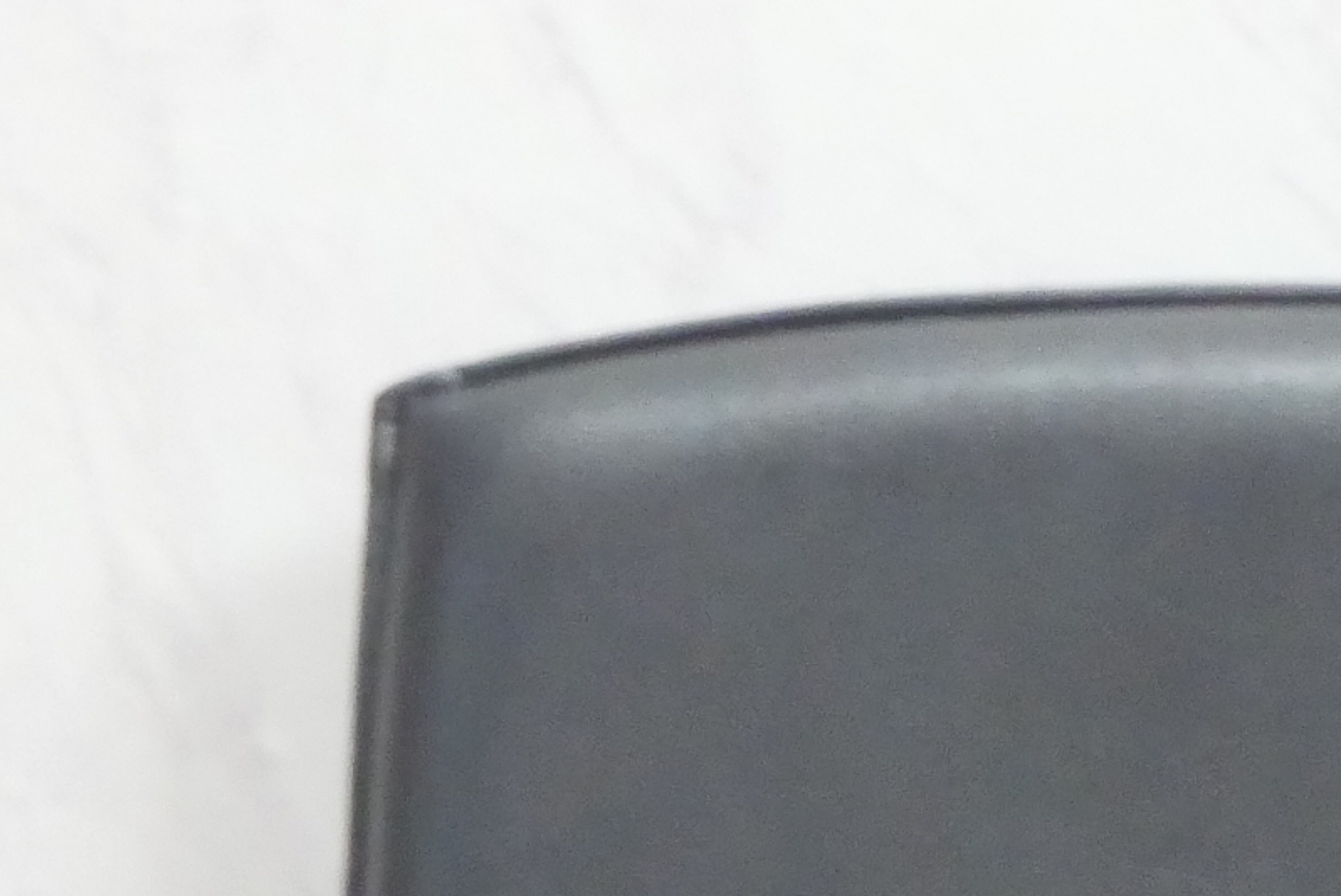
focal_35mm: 577
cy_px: 434
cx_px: 2406
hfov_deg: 3.5
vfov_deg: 2.4
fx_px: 21504
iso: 3200
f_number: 7.1
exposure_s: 1/10
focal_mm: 60
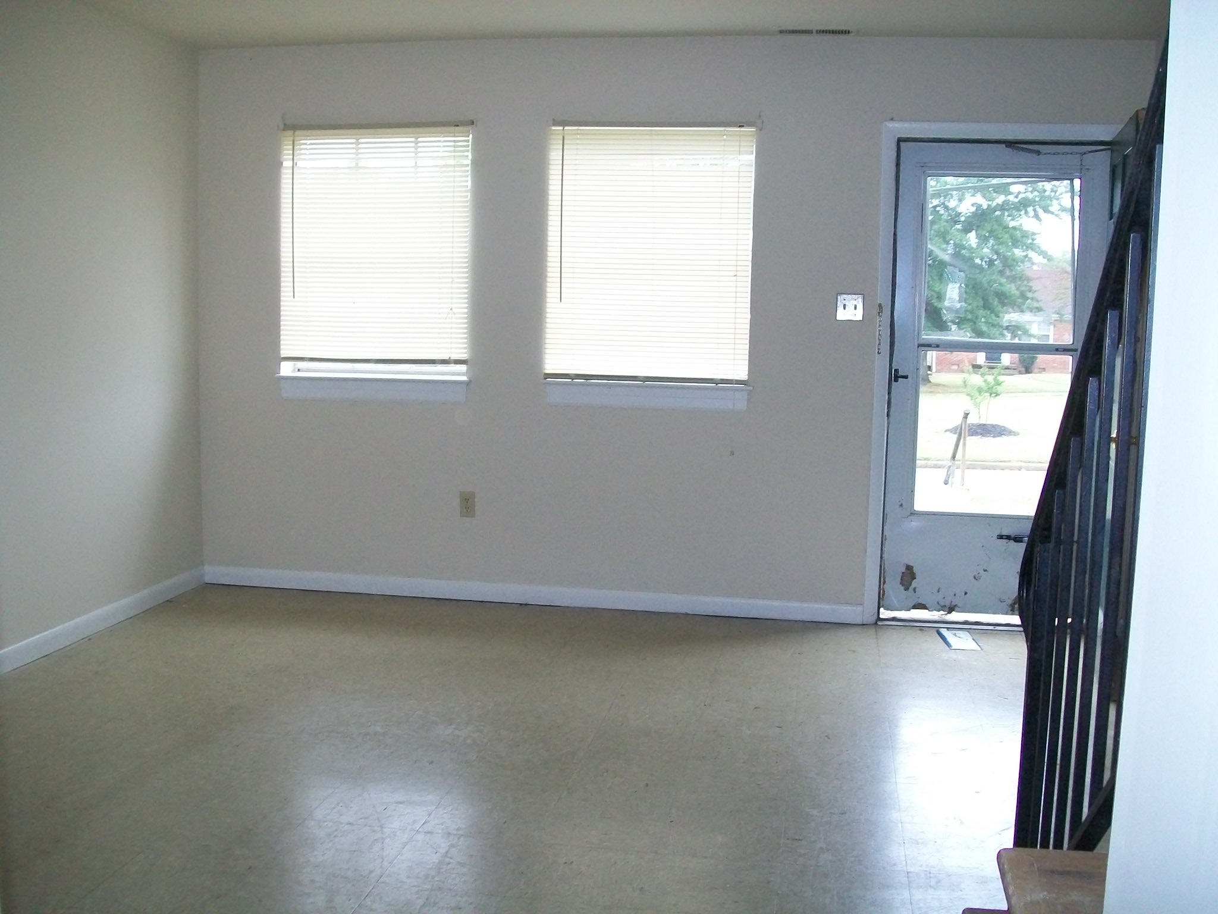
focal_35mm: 36
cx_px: 609
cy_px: 457
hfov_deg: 51.4
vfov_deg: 39.7
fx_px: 1267
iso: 160
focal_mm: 6
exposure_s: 1/60
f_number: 2.7
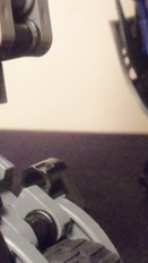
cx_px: 70
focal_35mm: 87
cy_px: 61
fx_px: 605
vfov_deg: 24.1
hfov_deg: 13.9
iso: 400
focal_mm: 5.2
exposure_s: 1/30
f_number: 3.4
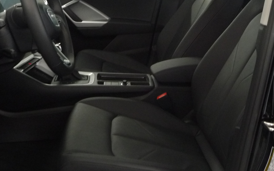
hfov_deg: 40.9
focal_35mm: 49
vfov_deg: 25.5
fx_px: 366
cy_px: 17
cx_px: 164
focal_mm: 4.7
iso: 320
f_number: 3.3
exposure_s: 1/30
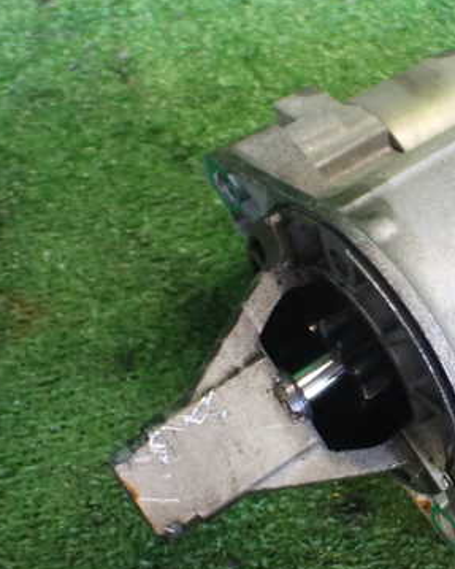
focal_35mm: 49
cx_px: 450
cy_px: 250
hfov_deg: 28.9
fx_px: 825
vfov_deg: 38.0
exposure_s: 1/80
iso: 800
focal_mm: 5.4
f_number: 2.3
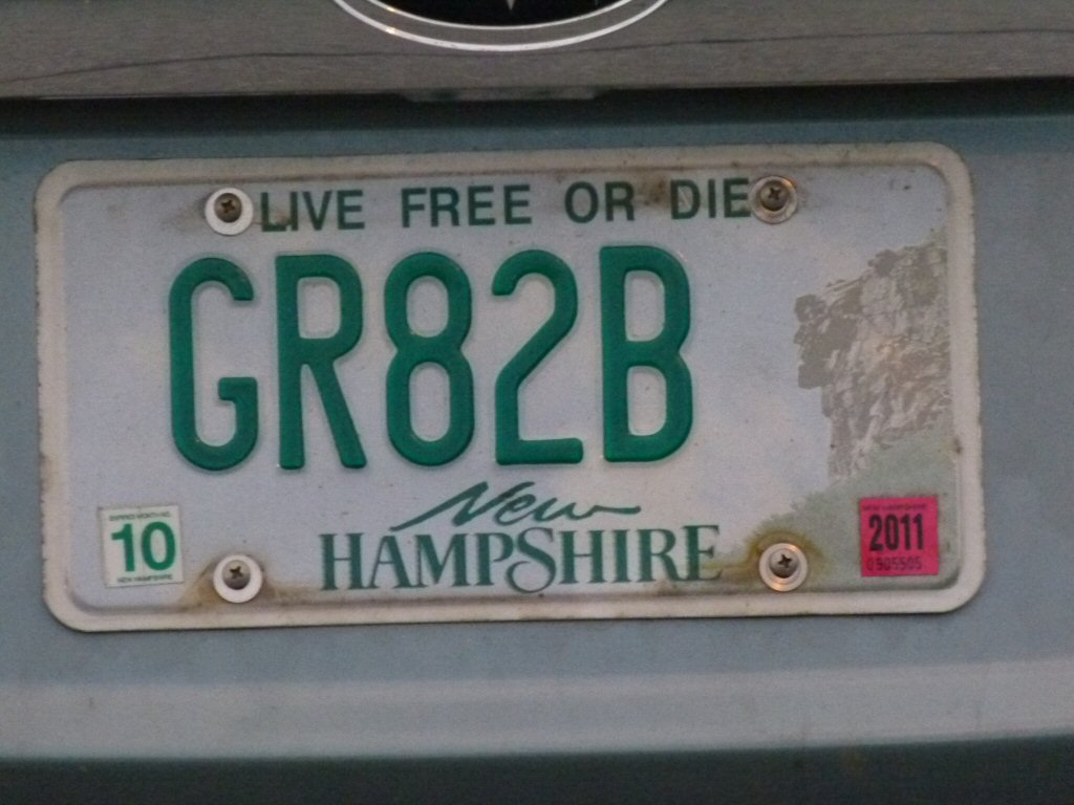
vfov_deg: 2.3
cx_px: 537
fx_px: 20477
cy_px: 402
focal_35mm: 660
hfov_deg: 3.0
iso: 800
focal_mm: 108
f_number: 5.2
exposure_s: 1/200
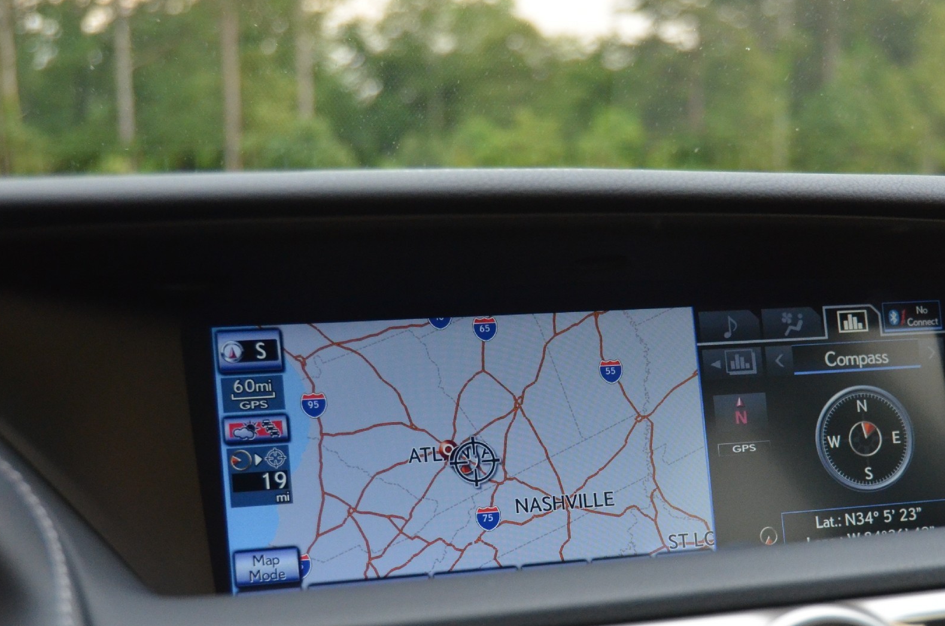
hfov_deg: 26.5
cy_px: 449
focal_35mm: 76
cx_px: 665
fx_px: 1991
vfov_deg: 17.8
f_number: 4
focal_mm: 32
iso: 1600
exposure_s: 1/400
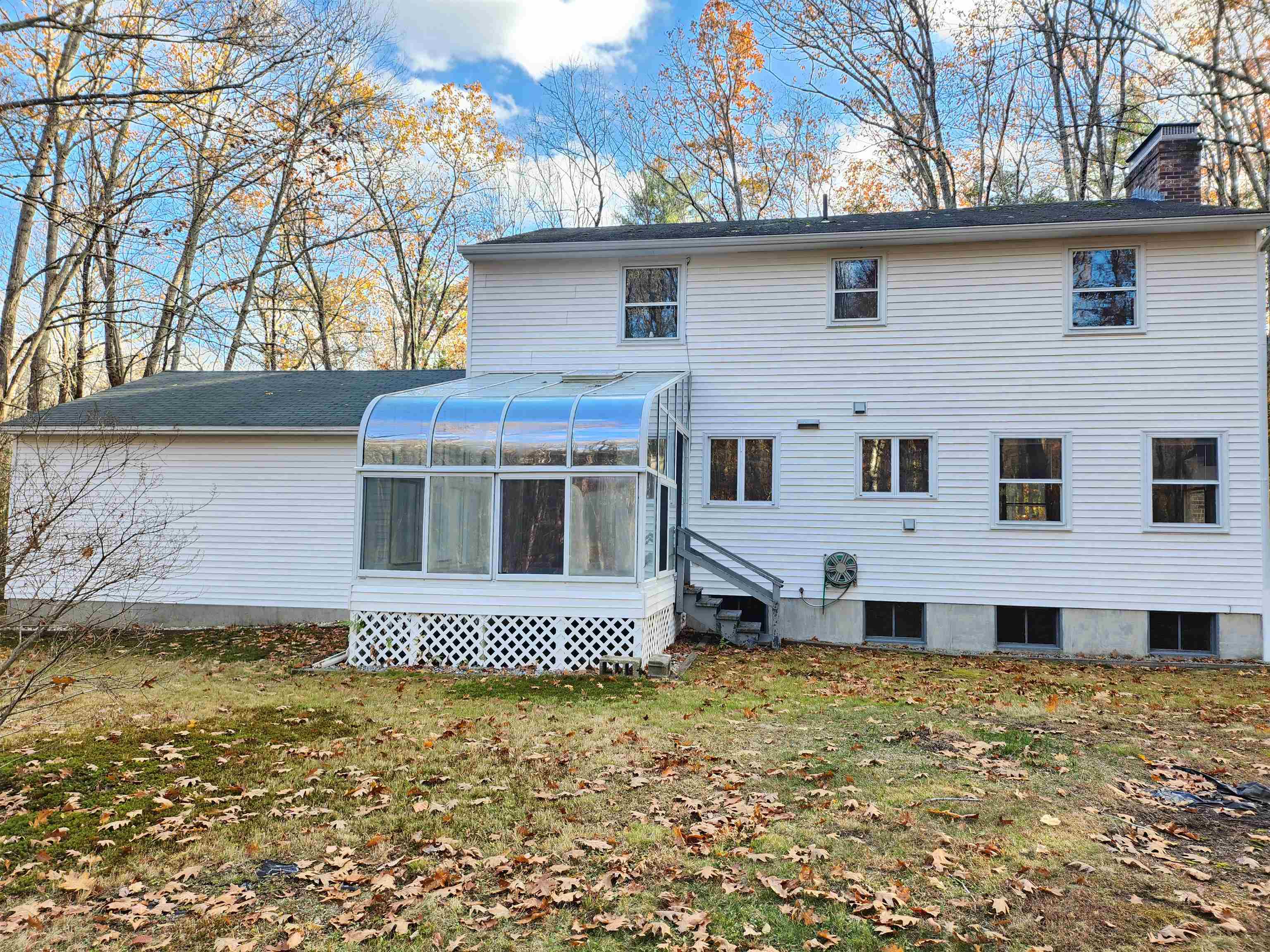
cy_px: 476
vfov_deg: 56.8
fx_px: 881
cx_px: 635
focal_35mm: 24
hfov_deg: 71.6
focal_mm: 5
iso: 64
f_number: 1.8
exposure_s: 1/180
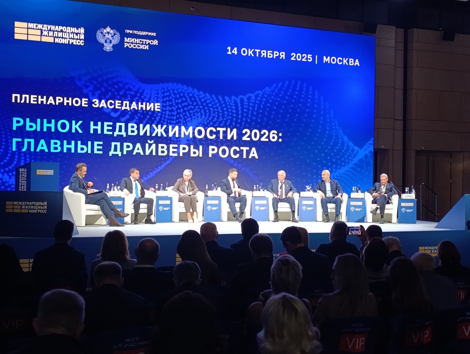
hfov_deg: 41.2
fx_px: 625
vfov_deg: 31.6
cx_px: 235
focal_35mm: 46
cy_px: 177
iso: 800
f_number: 1.6
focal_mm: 6.14
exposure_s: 1/99.9
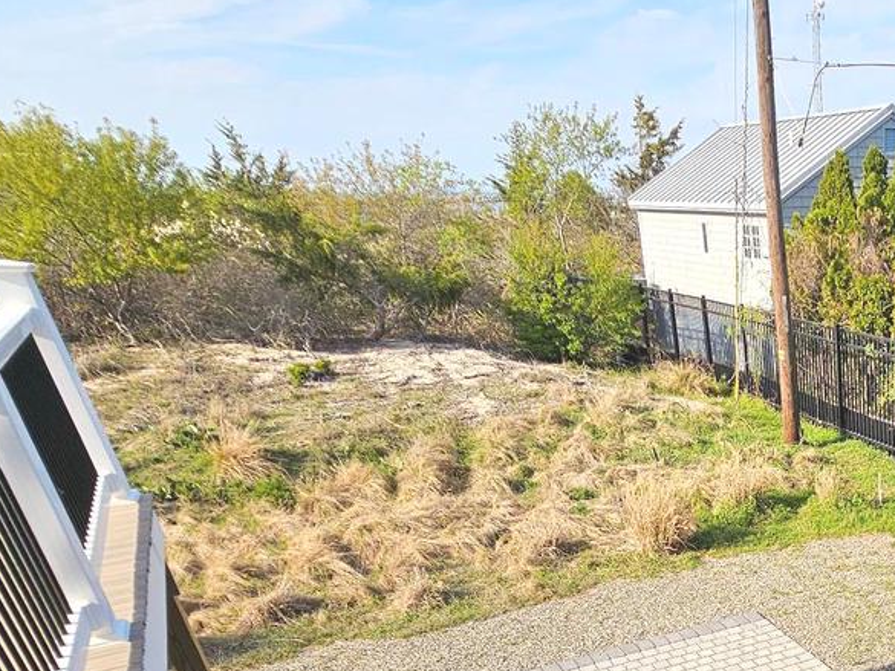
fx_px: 828
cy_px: 761
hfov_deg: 46.7
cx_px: 910
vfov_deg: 36.4
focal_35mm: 32
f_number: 2.2
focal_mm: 2.2
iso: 50
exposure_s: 1/1279
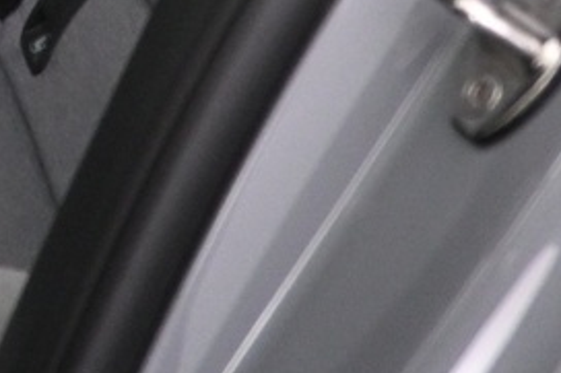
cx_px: -507
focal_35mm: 143
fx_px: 2227
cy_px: -637
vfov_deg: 8.4
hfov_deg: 12.8
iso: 1600
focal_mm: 16
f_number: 3.5
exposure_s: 1/20
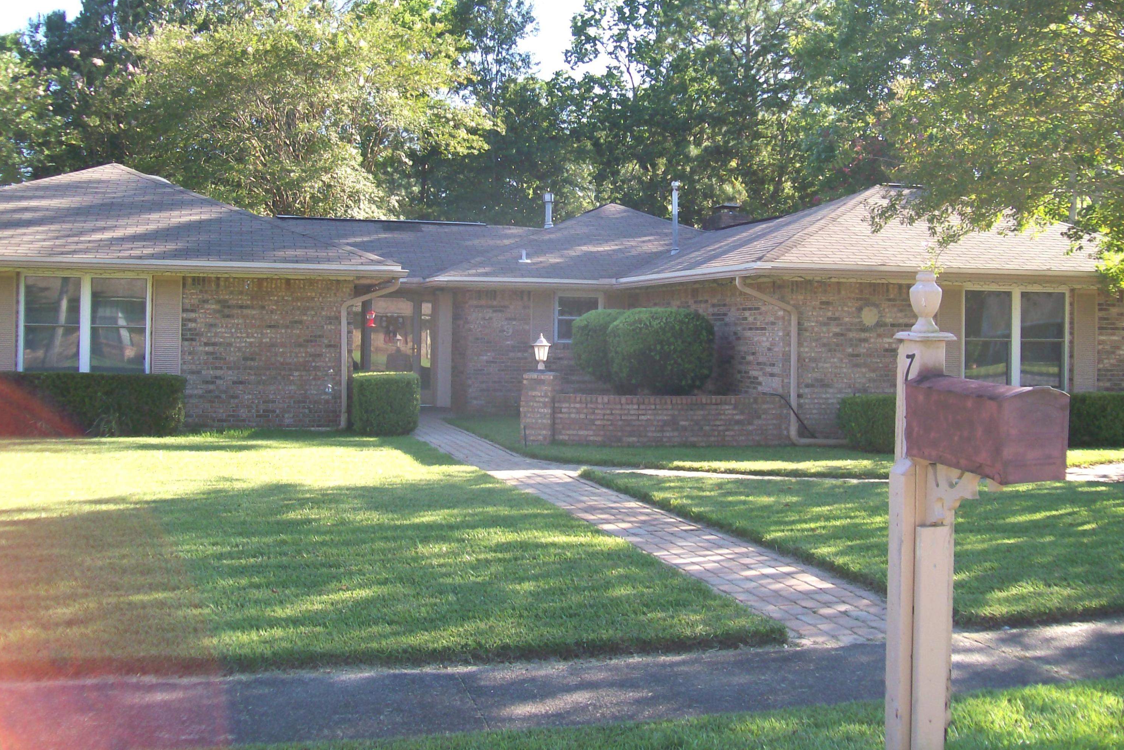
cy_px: 331
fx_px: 1186
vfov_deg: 35.0
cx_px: 563
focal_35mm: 38
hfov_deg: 50.7
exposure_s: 1/296
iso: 80
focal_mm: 6
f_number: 2.7
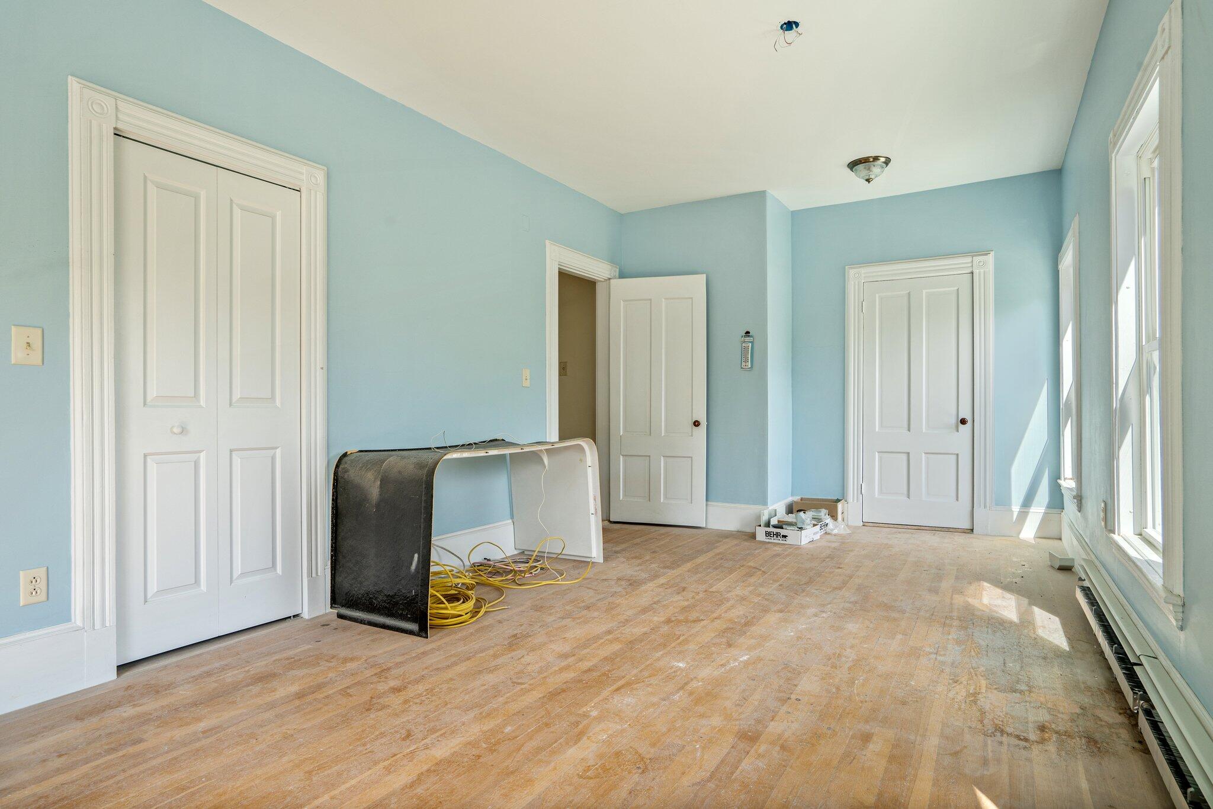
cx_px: 606
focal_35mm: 20
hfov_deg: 84.0
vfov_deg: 61.9
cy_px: 404
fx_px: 674
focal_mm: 20
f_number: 9
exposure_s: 1/8
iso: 200
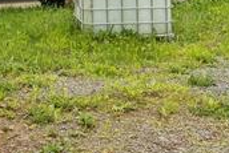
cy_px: -119
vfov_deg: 13.1
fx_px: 605
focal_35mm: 95
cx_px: -13
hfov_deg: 20.6
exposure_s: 1/1250
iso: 400
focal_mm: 16
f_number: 7.1
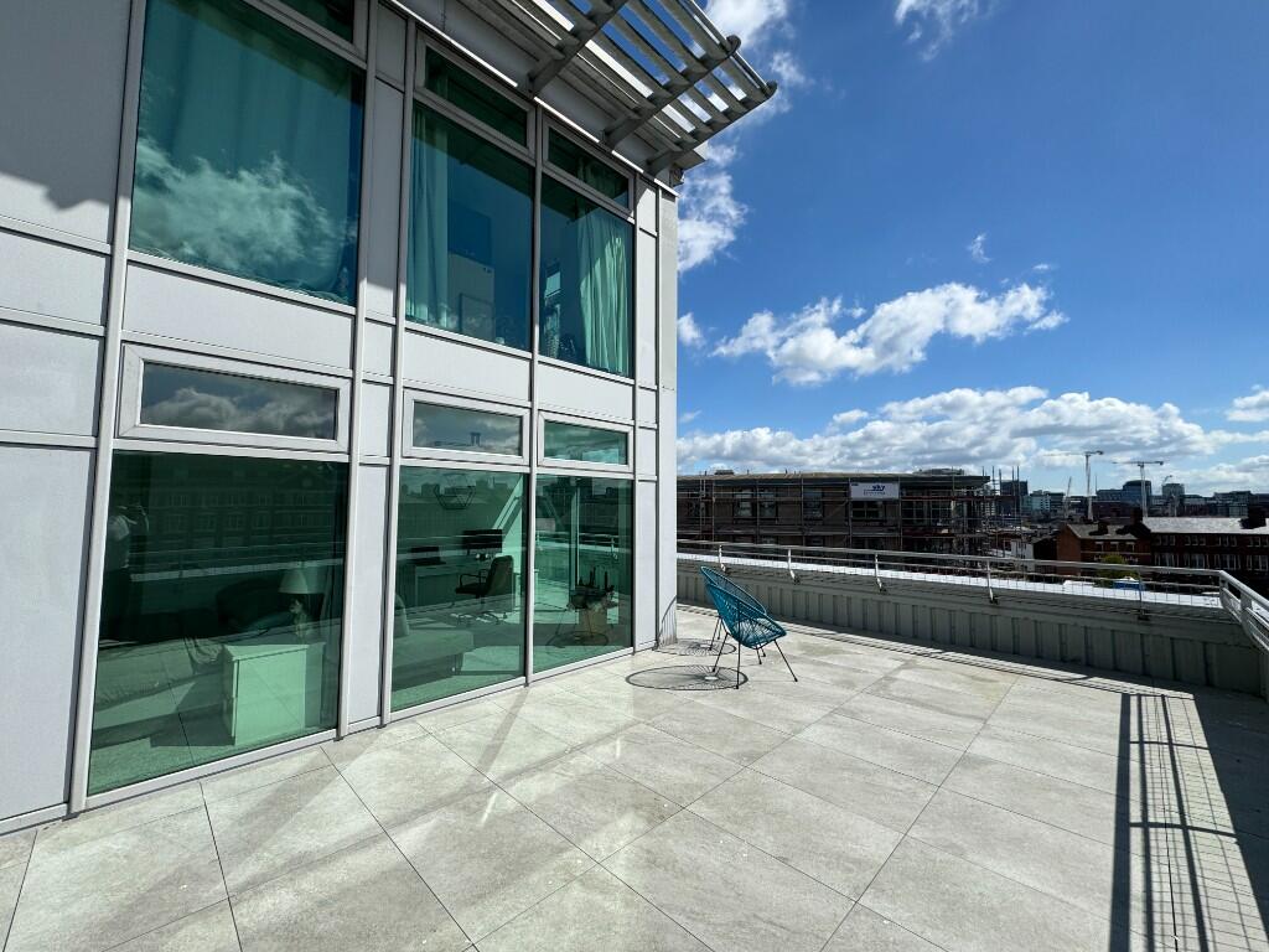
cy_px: 476
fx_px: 513
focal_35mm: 14
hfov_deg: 102.1
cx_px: 634
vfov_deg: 85.7
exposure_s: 1/3546
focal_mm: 2.22
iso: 50
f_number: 2.2
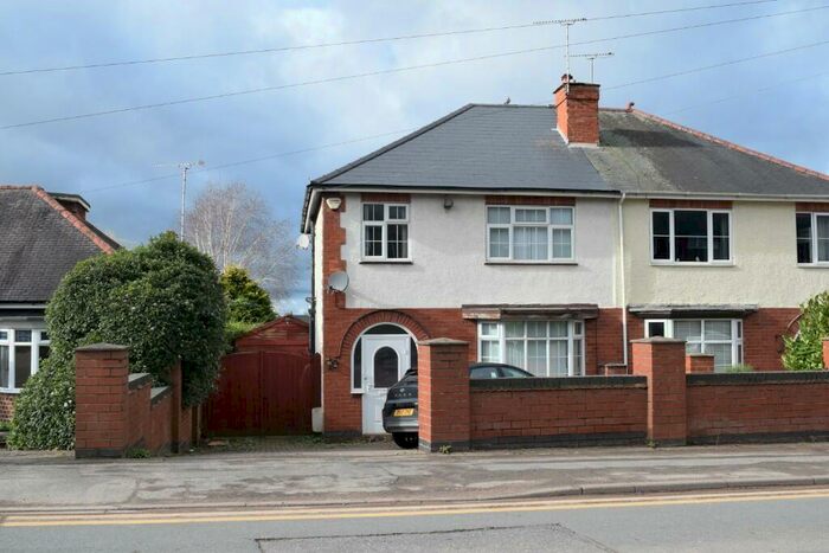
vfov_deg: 35.5
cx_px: 414
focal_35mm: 38
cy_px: 276
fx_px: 864
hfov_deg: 51.3
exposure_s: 1/320
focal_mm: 25
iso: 200
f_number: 9
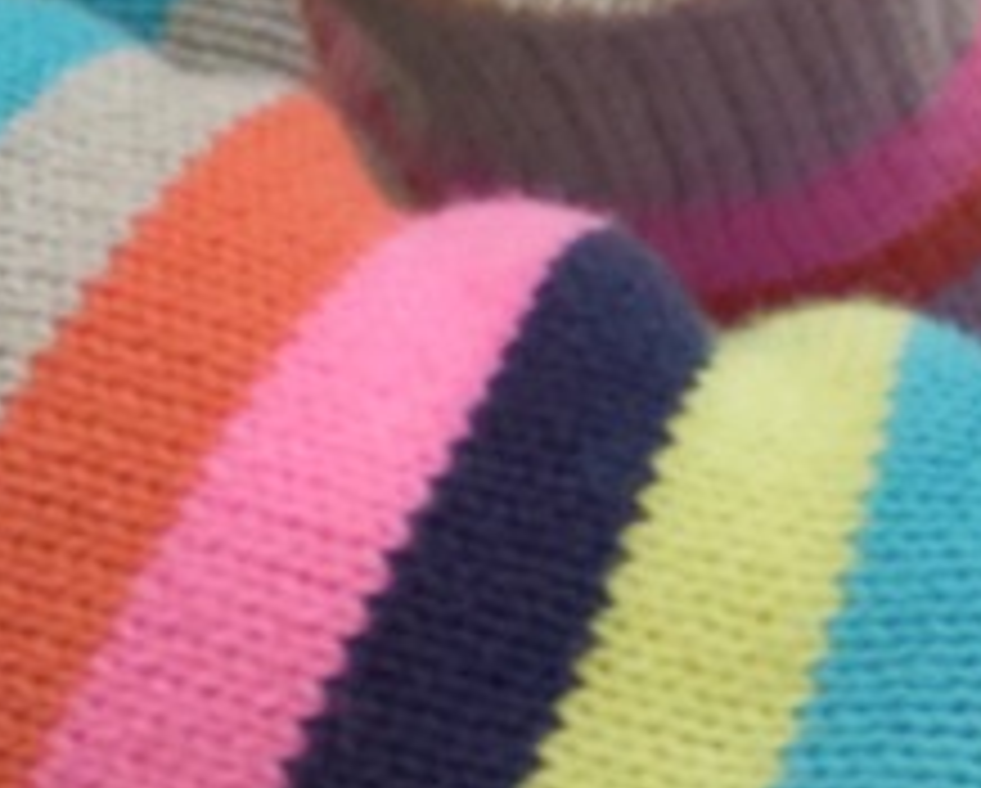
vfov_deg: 2.2
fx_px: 20621
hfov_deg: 2.7
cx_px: 216
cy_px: -1227
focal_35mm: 709
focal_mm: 55
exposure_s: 1/60
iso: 1250
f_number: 5
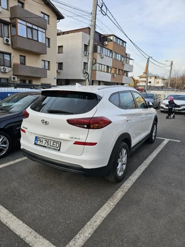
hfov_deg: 58.9
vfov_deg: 73.9
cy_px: 124
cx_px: 92
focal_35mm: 23
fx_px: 164
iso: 40
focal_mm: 6.3
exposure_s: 1/182
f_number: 1.7
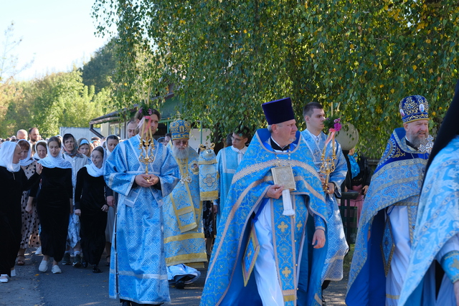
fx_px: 1071
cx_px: 230
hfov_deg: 24.2
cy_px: 153
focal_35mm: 84
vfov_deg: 16.3
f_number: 4.5
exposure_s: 1/400
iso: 400
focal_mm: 56
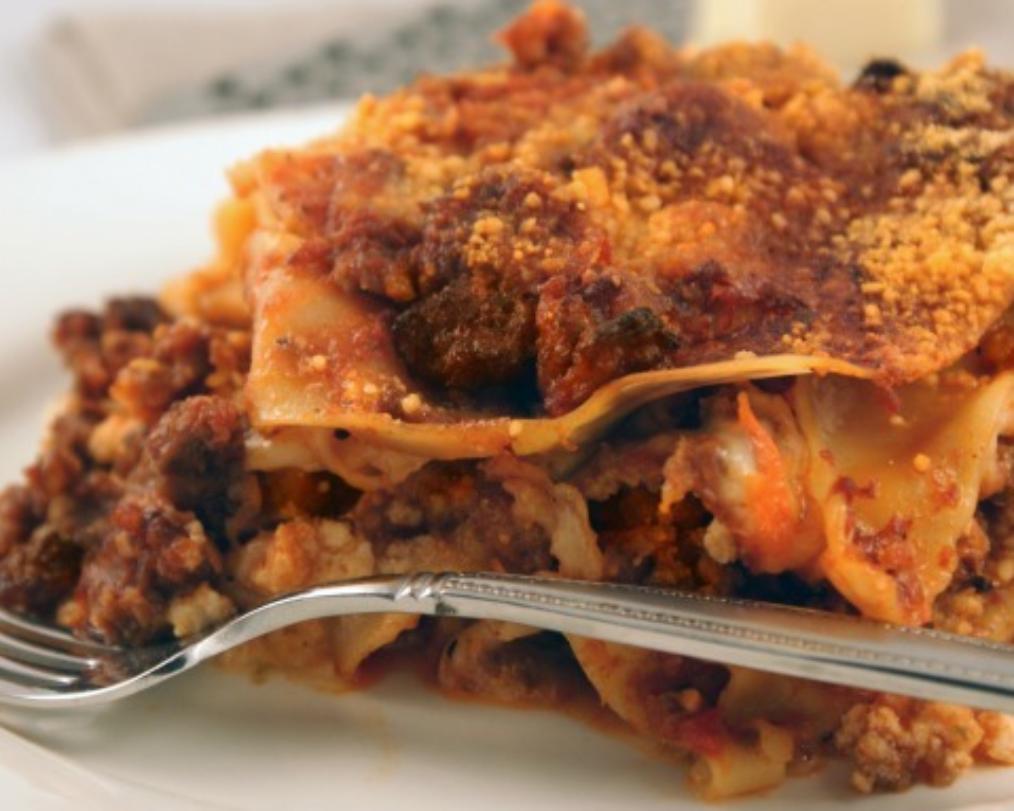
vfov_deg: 14.1
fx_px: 3270
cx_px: 572
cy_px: 402
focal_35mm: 109
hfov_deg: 17.6
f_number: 5.6
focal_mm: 60
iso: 320
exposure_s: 1/100
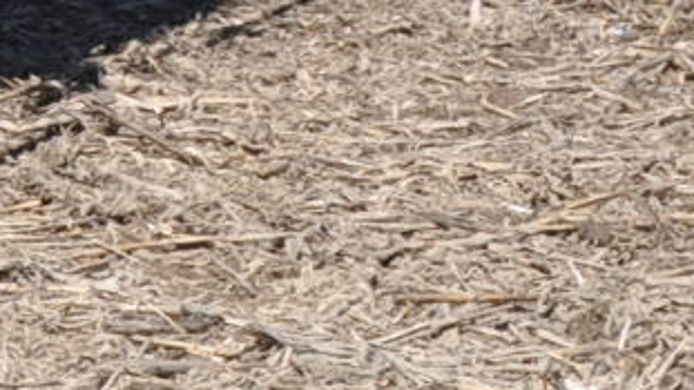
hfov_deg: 9.3
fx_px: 3589
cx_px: -1203
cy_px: 107
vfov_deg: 6.2
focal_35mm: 195
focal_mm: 18
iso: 200
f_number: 9
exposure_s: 1/320
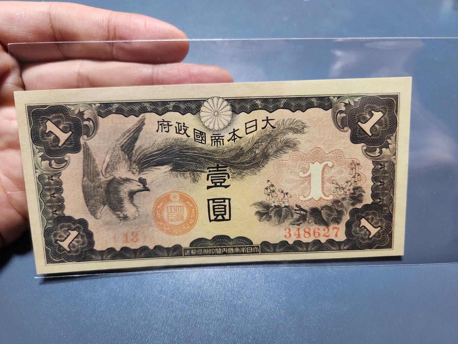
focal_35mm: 23
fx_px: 304
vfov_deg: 58.9
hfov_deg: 73.9
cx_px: 229
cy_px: 172
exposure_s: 1/50.3
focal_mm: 5.4
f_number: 1.8
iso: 800
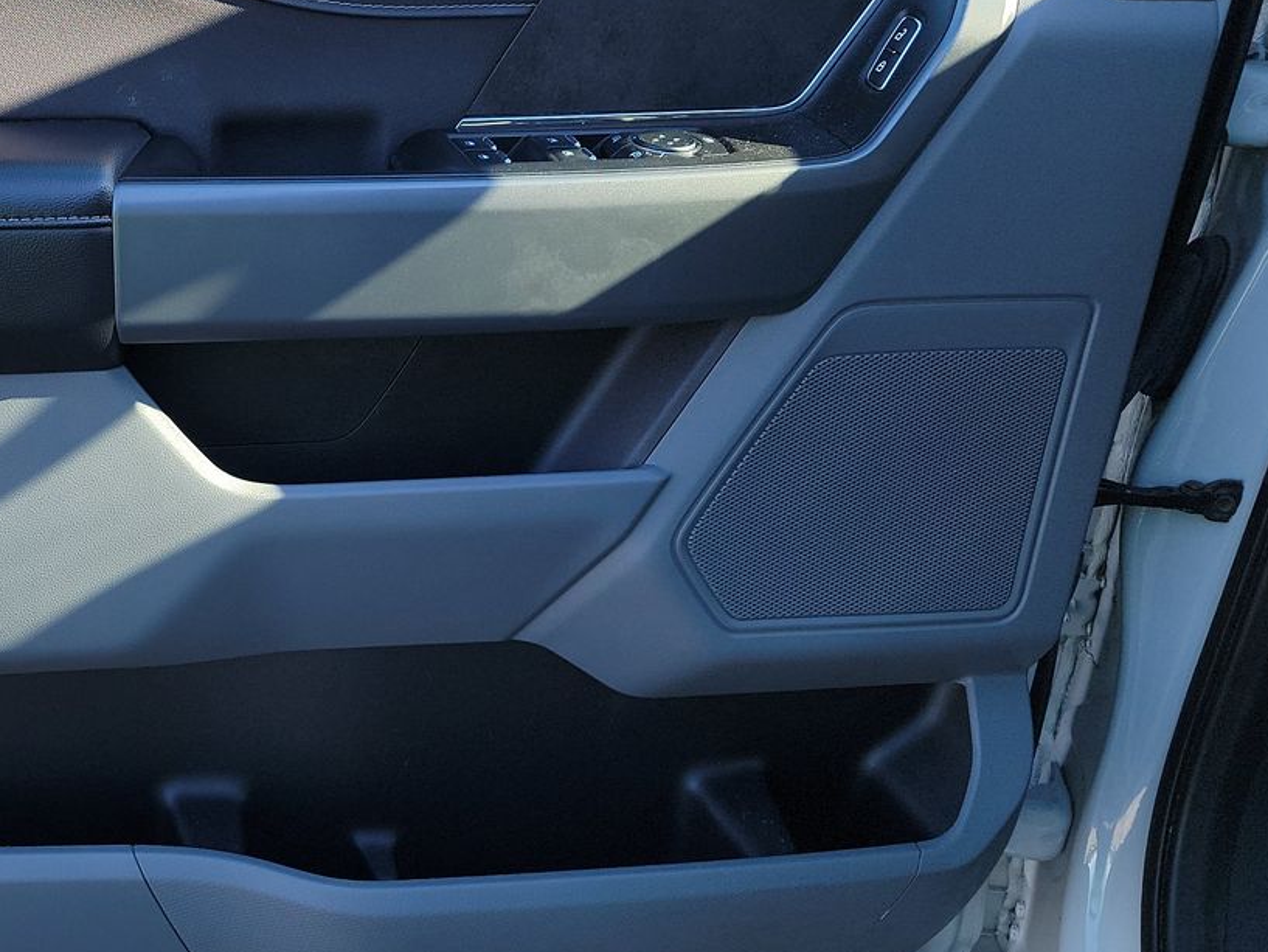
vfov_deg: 30.9
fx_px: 1722
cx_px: 137
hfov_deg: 37.8
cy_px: 516
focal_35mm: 47
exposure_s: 1/119
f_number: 1.8
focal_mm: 6.7
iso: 55
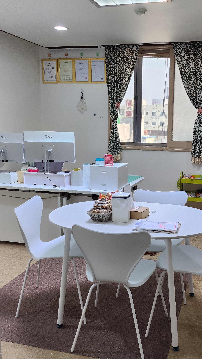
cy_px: 179
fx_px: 333
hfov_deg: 33.3
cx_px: 142
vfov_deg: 56.6
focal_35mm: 35
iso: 100
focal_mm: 5
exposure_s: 1/120
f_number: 1.8
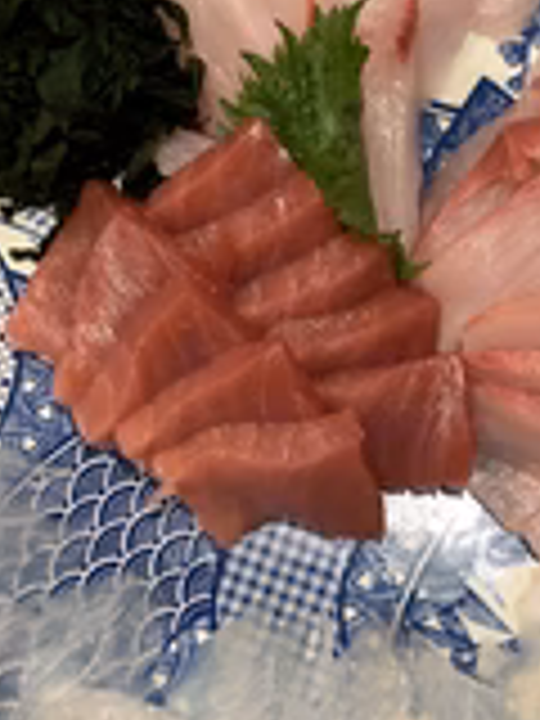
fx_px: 1352
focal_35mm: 65
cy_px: 243
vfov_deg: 29.6
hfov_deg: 22.5
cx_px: 351
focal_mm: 4.25
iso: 250
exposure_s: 1/60
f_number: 1.8
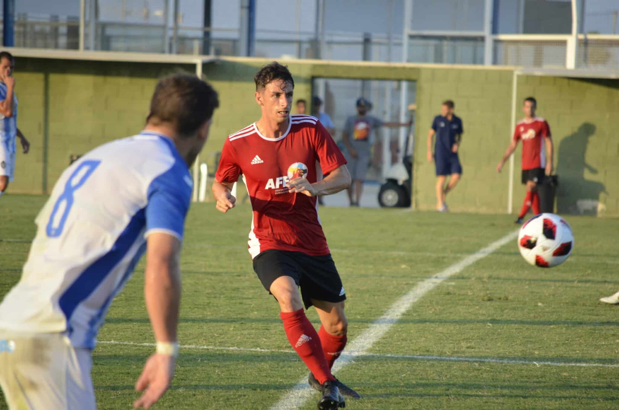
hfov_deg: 7.9
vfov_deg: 5.2
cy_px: 205
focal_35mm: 262
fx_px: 4505
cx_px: 310
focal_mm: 175
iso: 800
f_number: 5.3
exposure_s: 1/800
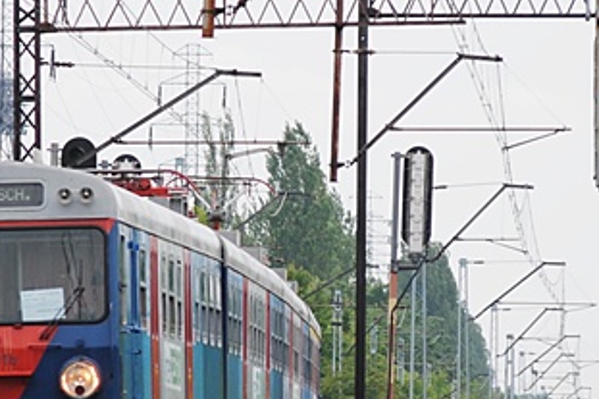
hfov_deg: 4.0
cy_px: 145
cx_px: 285
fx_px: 8664
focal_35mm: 521
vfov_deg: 2.6
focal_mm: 120
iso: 100
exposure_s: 1/160
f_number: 4.8
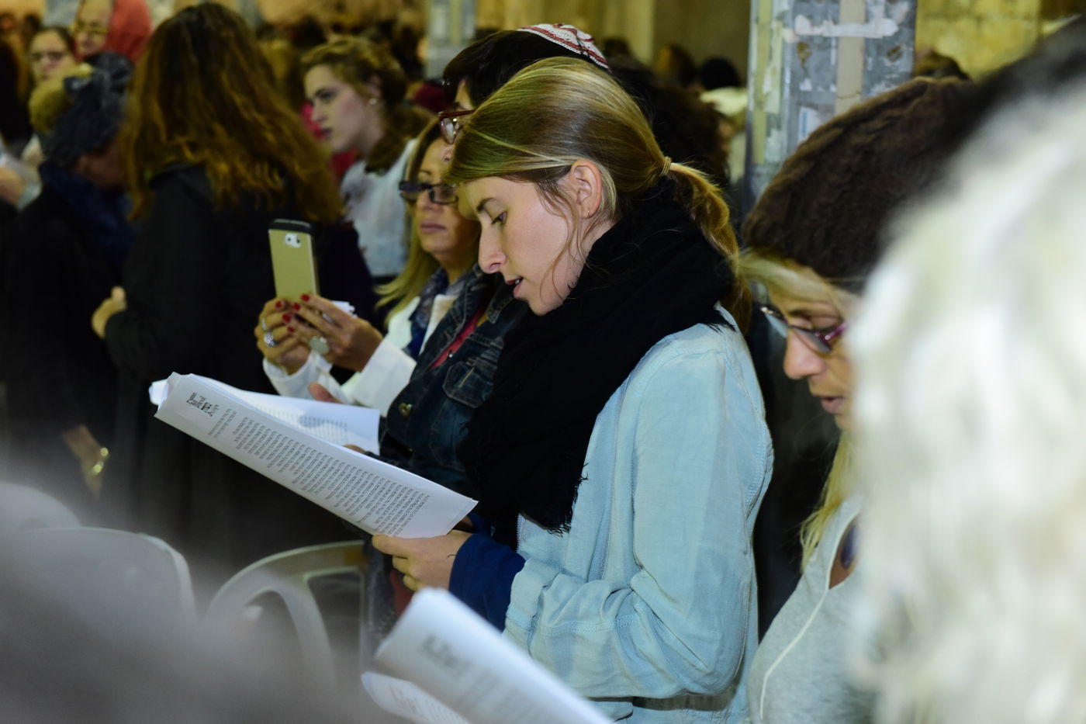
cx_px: 543
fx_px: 2111
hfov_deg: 28.8
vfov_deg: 19.5
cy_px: 362
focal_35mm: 70
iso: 3200
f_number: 5
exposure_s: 1/125
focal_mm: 70
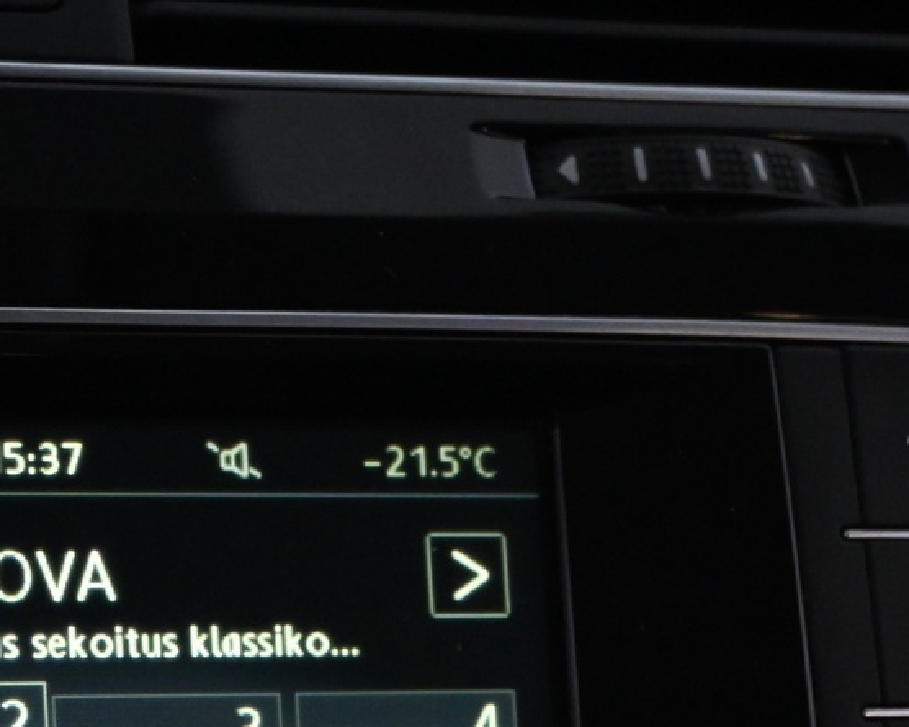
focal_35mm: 123
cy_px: 787
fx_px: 3310
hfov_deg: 15.4
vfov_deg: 12.3
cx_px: 44
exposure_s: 1/50
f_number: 4.8
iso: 3200
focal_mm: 30
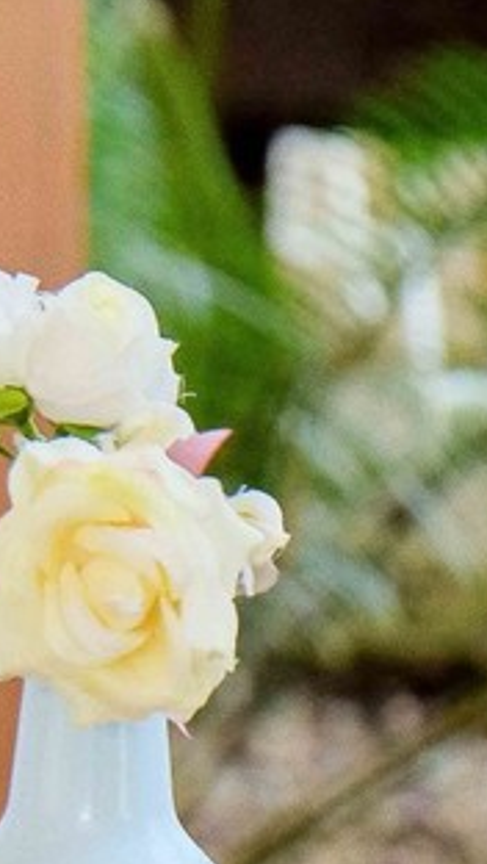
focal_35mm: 306
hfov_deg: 3.9
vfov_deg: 7.0
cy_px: 651
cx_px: -642
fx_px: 7010
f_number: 4
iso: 2000
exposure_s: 1/180
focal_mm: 50.5
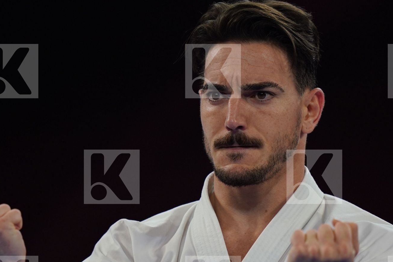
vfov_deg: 1.7
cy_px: 177
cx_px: 213
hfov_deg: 2.5
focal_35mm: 821
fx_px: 8963
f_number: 2.8
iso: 500
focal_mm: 400
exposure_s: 1/500
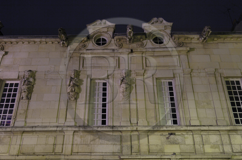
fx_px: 242
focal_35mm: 36
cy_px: 80
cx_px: 121
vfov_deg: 36.8
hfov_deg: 53.2
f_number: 5.6
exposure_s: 4.5
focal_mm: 24
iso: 100
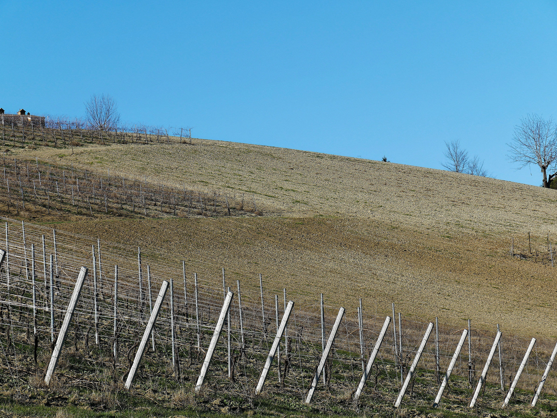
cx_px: 278
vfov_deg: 12.4
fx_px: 1932
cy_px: 209
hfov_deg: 16.4
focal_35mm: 120
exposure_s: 1/500
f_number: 9
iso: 200
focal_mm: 60
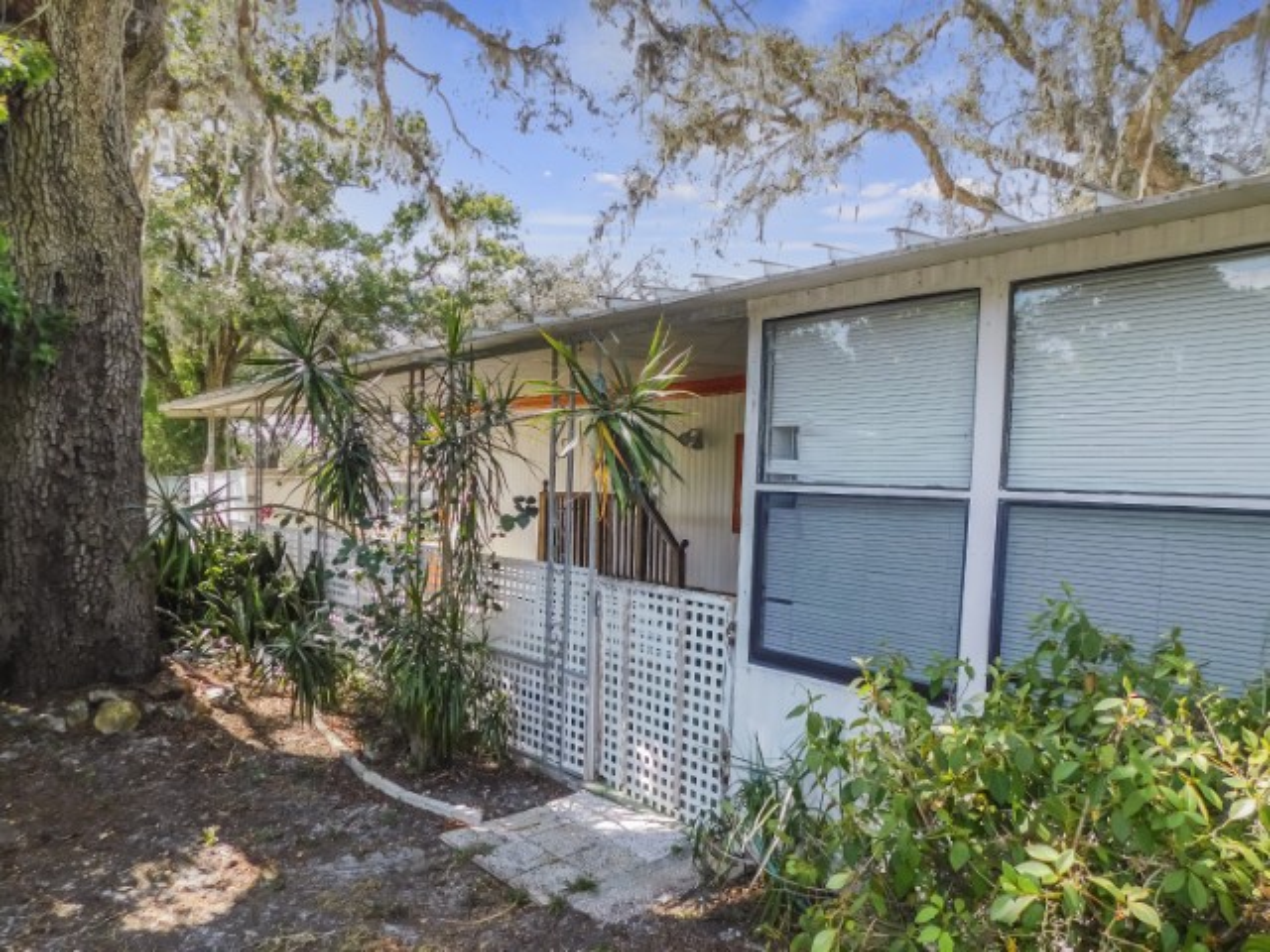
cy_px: 476
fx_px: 844
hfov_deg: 73.9
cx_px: 635
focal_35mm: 23
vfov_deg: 58.9
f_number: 3
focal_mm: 4
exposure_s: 1/200
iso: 125
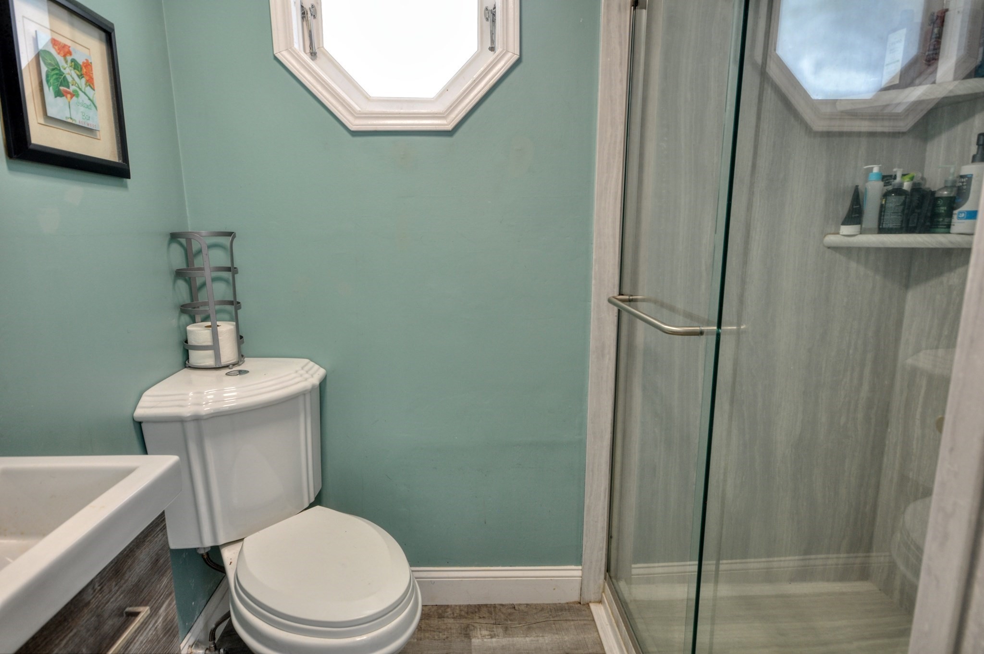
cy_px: 327
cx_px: 492
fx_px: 532
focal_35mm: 20
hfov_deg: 85.5
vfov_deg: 63.1
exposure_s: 1/6
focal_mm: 13
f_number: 11
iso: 400
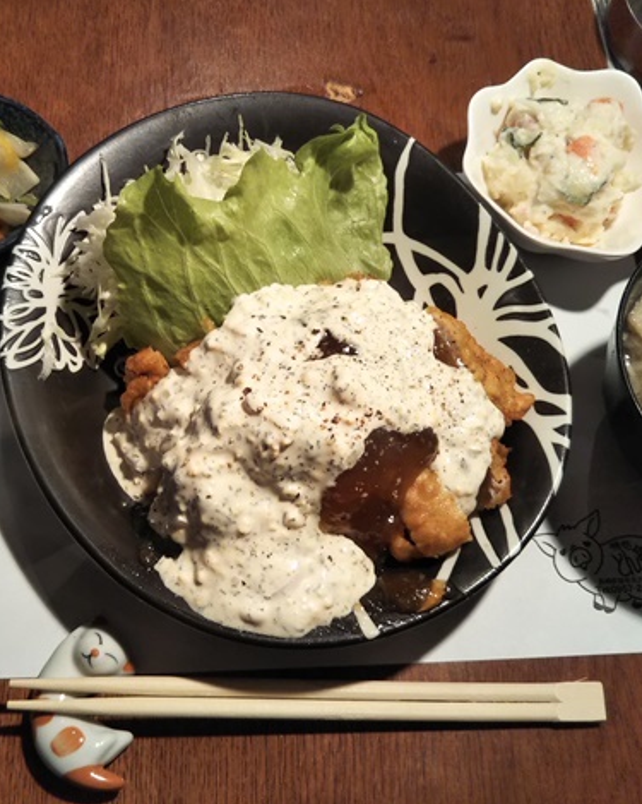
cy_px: 394
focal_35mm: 40
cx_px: 259
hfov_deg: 37.2
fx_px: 950
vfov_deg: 45.8
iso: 80
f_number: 2.2
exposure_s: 1/30
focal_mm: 4
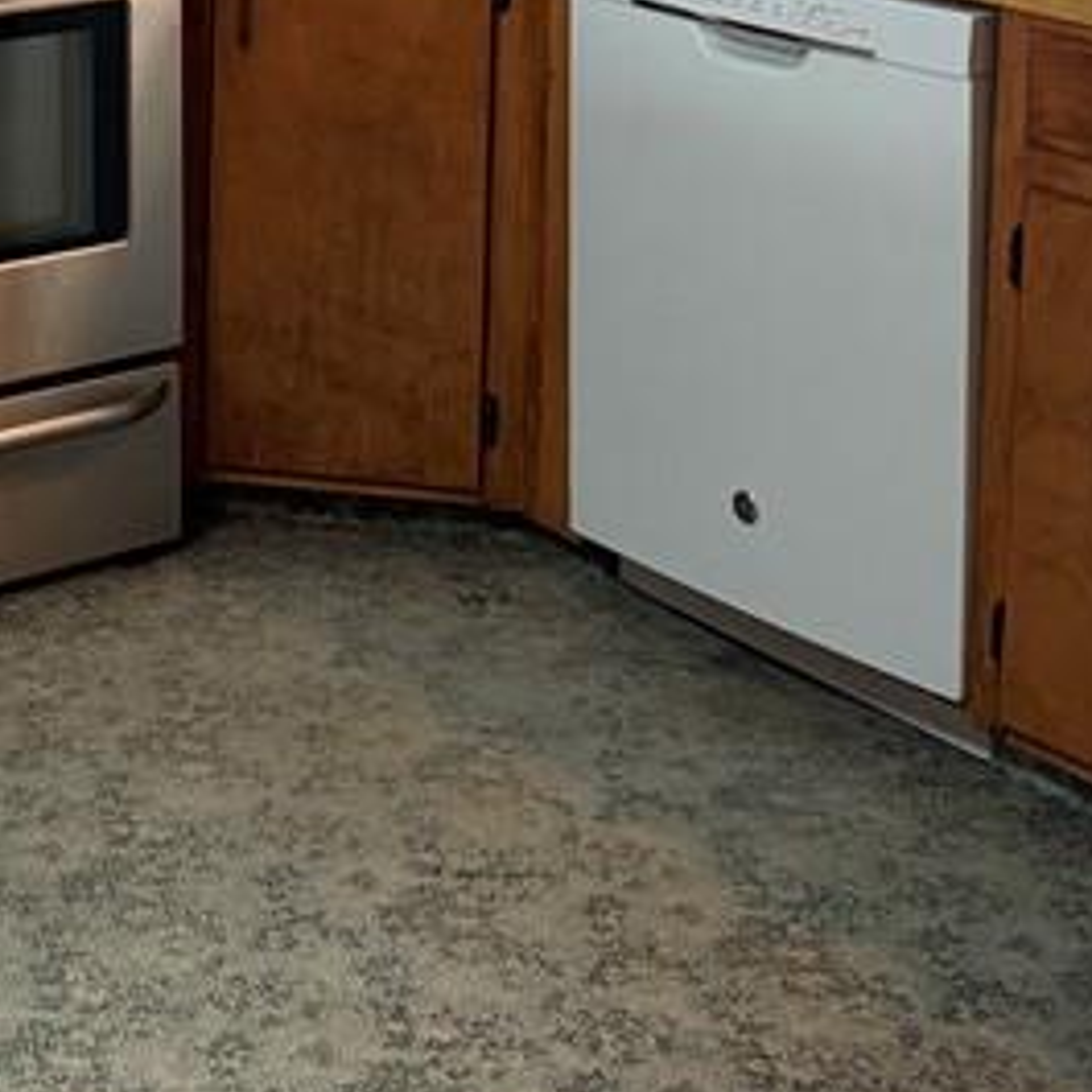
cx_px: 62
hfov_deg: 20.6
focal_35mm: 82
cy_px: -305
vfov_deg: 19.6
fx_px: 2927
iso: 500
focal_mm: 6.76
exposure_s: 1/60
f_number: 1.78
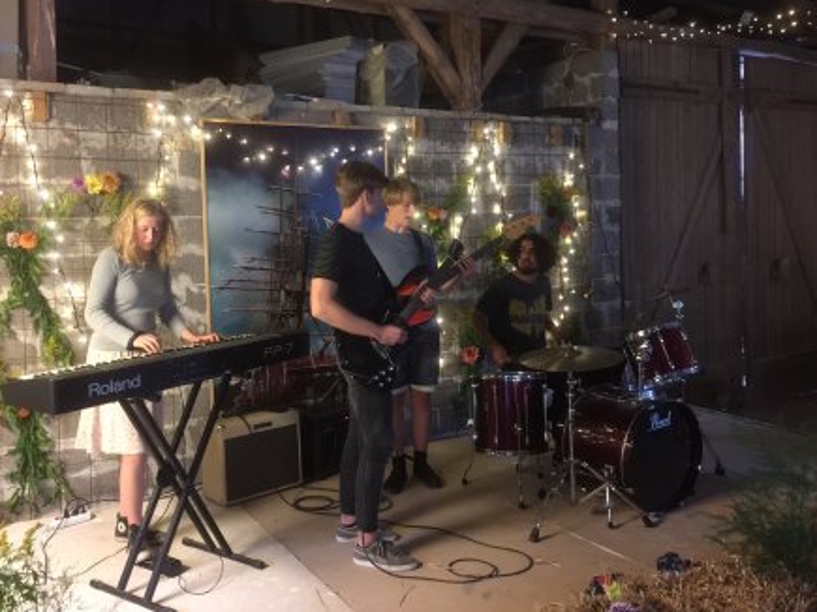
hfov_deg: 56.8
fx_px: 755
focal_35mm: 32
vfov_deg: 44.1
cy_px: 276
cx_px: 383
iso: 125
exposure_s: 1/8
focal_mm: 4.15
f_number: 2.2
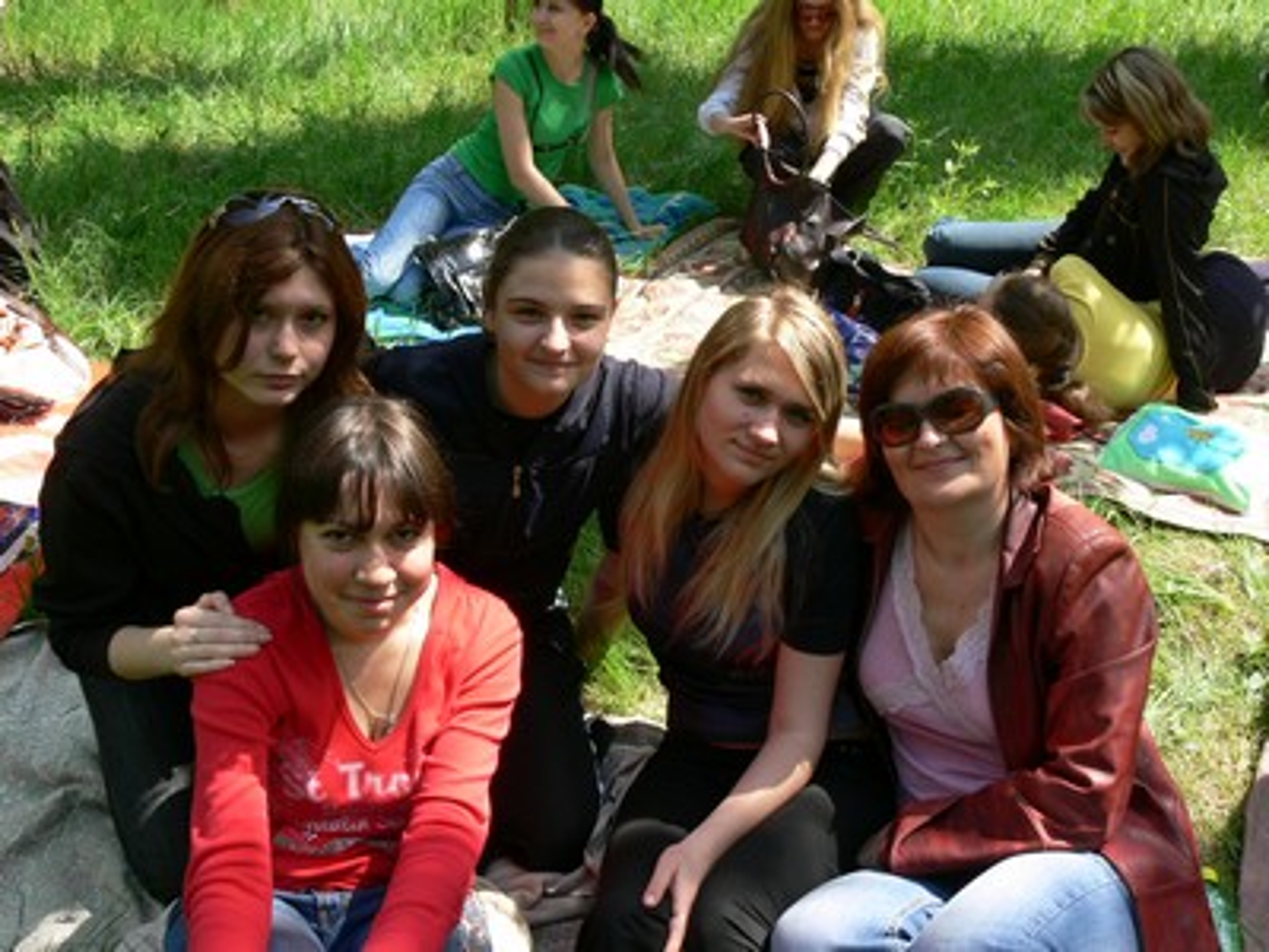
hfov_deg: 52.6
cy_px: 476
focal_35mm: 35
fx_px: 1283
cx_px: 634
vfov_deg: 40.7
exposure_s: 1/100
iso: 80
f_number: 5.6
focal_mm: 7.4
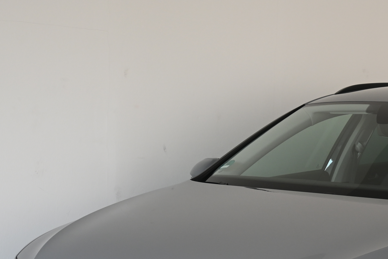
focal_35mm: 103
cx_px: 357
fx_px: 1110
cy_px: 265
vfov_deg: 13.1
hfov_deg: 19.4
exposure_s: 1/50
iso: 280
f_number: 4.8
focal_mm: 30
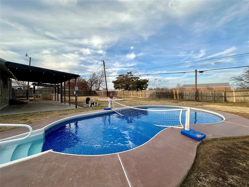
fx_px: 101
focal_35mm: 14
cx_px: 124
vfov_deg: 85.7
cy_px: 94
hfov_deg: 102.1
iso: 40
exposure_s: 1/739
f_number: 2.2
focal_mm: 2.22
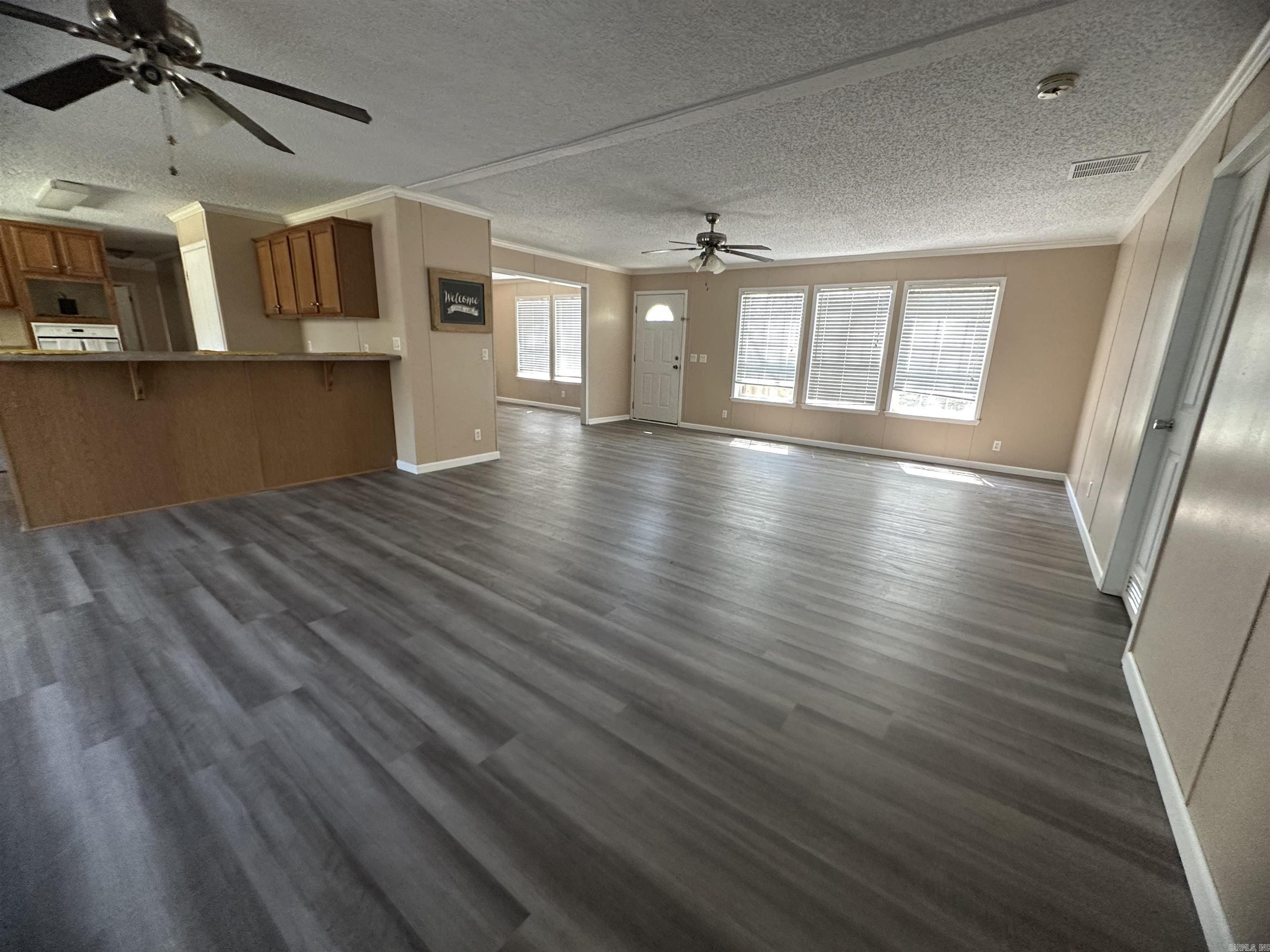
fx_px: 514
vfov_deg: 85.7
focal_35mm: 14
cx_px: 635
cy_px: 476
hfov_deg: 102.1
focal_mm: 2.22
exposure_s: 1/99
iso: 250
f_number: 2.2
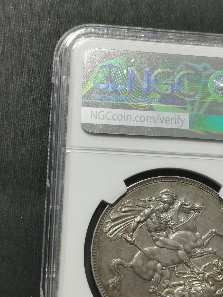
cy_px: 178
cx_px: 159
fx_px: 670
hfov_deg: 18.8
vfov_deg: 25.0
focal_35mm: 78
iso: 80
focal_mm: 5.58
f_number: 1.8
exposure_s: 1/100
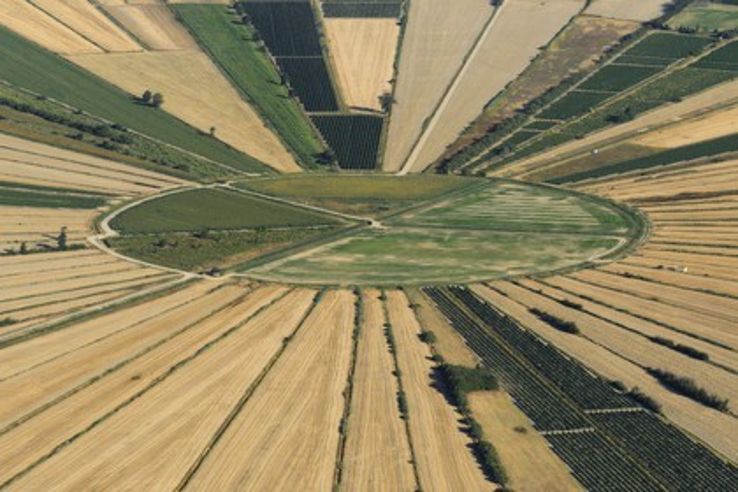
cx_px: 369
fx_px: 2296
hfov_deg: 18.3
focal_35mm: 112
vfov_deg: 12.2
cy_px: 246
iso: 400
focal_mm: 112
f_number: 11
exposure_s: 1/640
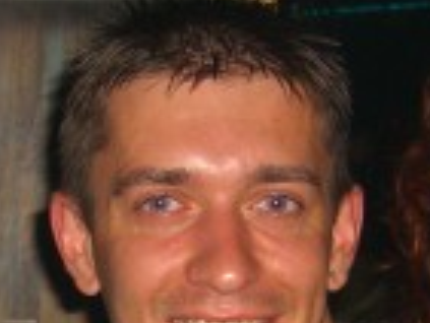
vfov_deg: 8.9
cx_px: 98
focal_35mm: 162
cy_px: 488
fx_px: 2014
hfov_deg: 12.1
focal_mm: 7.9
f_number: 2.8
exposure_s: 1/60
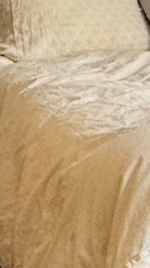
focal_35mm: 93
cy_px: -10
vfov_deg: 21.9
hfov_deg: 11.7
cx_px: 301
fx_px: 658
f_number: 2.2
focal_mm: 2.22
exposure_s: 1/120
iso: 160
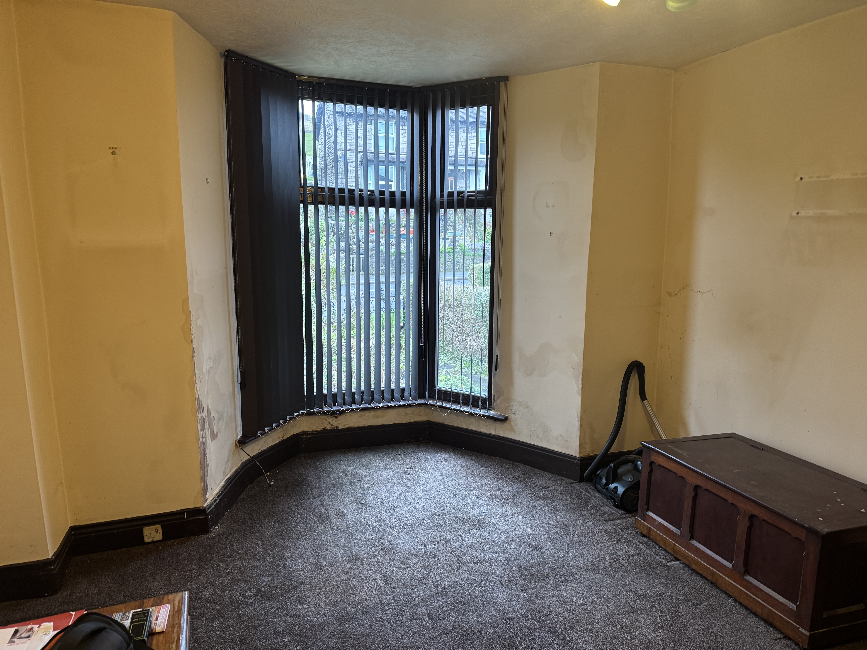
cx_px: 434
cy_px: 325
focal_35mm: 24
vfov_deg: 56.8
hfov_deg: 71.6
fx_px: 601
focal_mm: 6.76
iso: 250
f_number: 1.78
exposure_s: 1/50
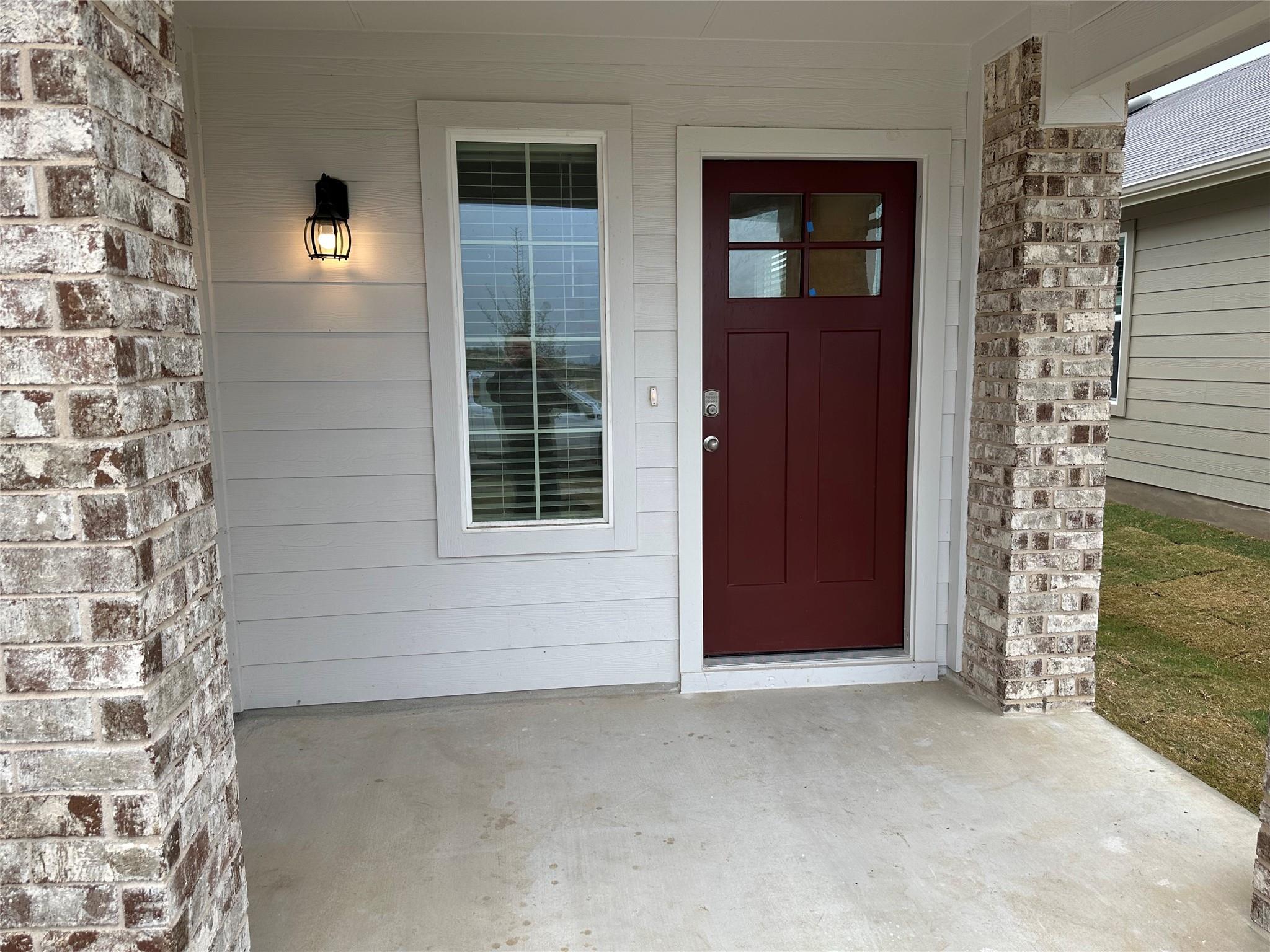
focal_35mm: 24
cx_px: 635
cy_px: 476
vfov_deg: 56.8
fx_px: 881
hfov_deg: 71.6
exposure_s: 1/473
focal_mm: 6.86
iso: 80
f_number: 1.78
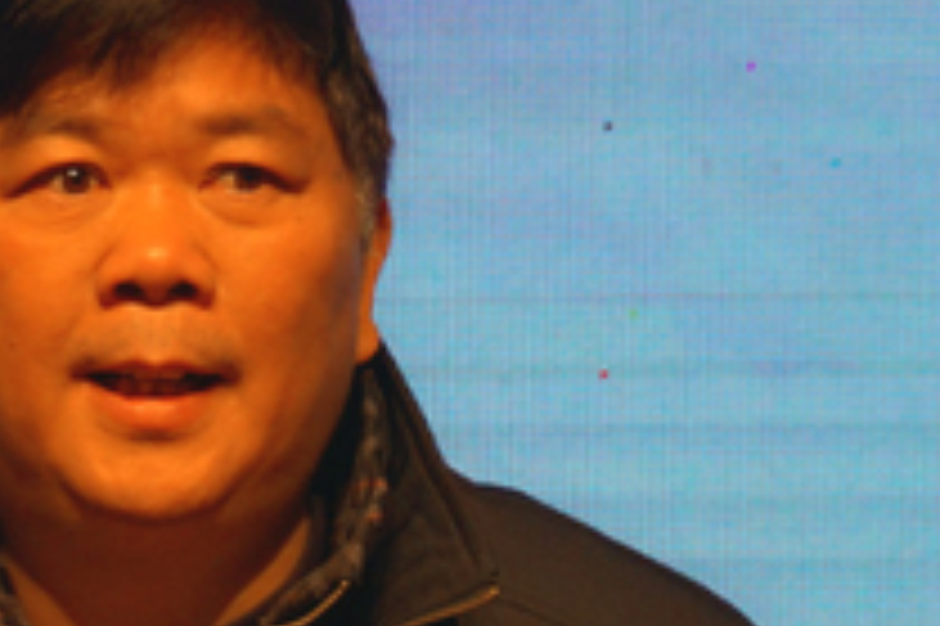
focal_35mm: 287
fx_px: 7488
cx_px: 216
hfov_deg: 7.2
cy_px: 412
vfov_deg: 4.8
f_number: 5.6
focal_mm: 50
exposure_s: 1/160
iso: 320
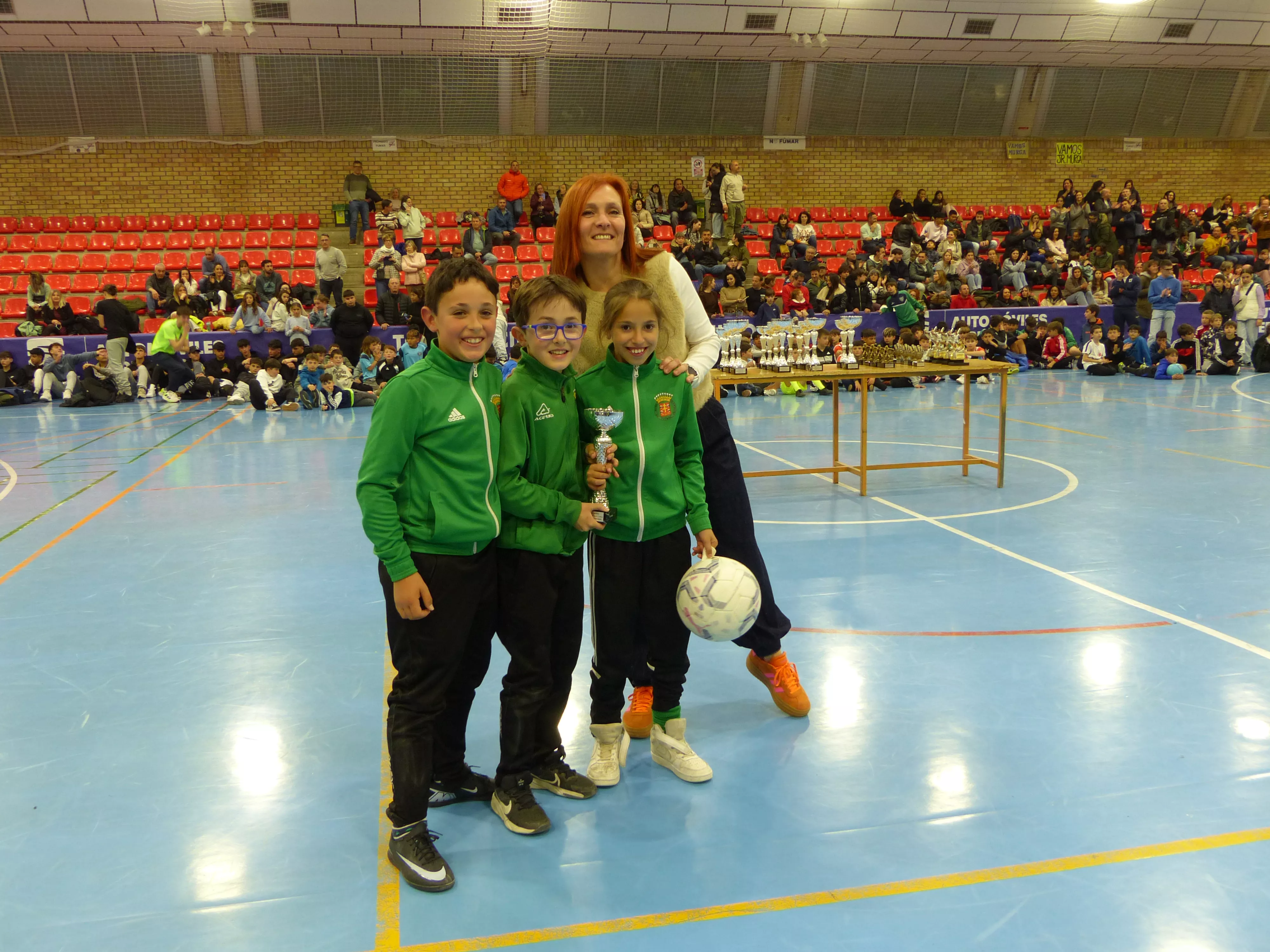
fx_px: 1064
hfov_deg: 61.7
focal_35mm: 29
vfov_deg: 48.2
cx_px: 635
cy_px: 476
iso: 200
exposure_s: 1/40
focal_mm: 5.3
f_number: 2.8
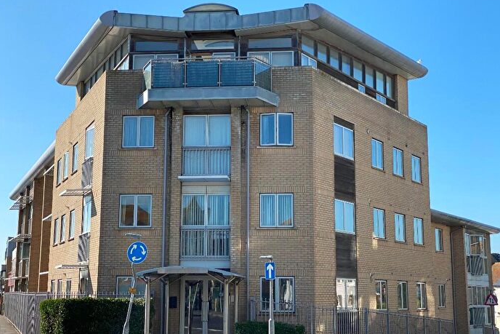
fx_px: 764
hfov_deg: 36.2
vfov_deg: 24.6
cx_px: 248
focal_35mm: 55
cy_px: 150
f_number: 2
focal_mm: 6
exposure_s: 1/1546
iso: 20
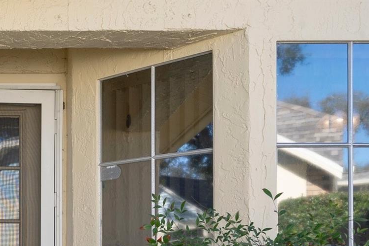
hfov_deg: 30.3
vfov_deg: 21.0
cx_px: 6
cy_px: 261
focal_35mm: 62
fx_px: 636
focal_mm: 29
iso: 320
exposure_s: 1/60
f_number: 8
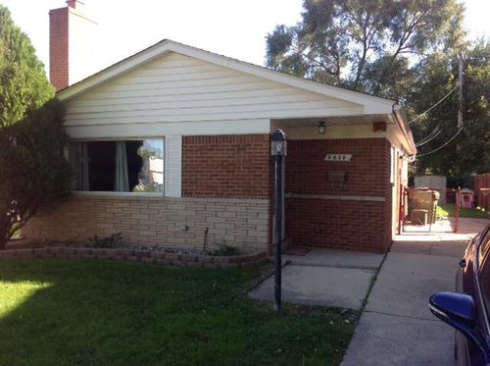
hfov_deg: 52.7
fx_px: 494
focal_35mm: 35
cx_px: 245
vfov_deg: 40.6
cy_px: 183
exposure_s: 1/246
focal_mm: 4.28
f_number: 2.4
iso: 50
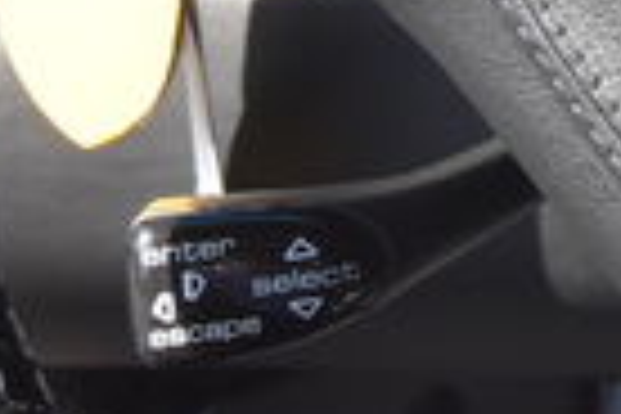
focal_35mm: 209
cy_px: -637
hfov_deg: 9.2
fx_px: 3601
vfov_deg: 6.2
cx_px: 1310
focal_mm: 25
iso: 800
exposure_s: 1/500
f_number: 8
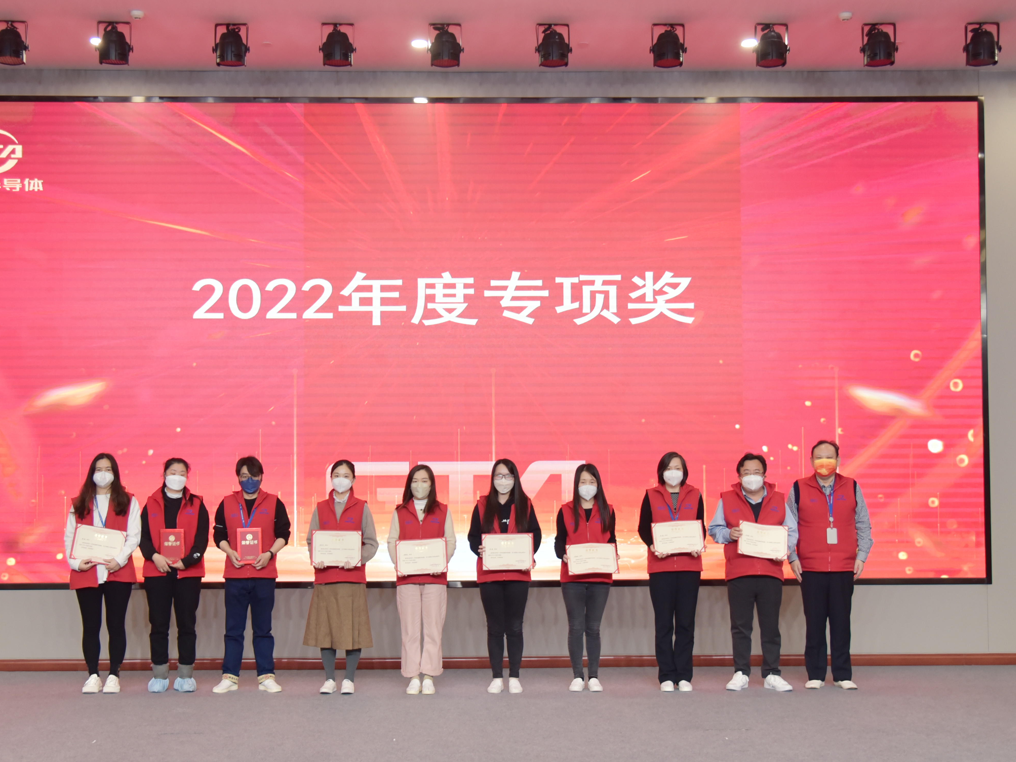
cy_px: 382
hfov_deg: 50.0
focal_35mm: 37
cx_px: 442
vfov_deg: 38.7
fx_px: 1086
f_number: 4
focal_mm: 34
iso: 1000
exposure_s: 1/125
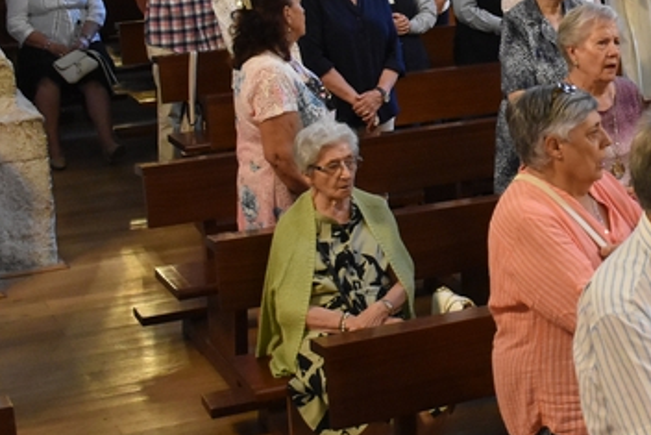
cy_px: 106
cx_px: 705
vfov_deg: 15.4
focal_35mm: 88
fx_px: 1597
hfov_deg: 21.9
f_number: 3.8
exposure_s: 1/60
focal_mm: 23
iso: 3200
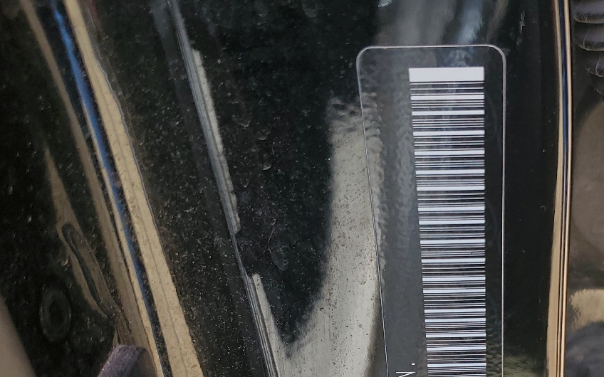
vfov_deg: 24.0
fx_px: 856
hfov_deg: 38.1
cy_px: 355
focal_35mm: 52
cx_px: 437
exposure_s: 1/222
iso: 50
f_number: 1.5
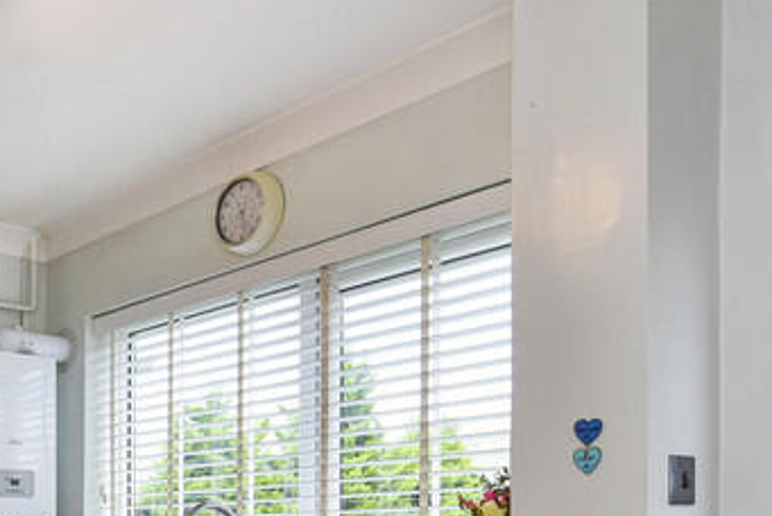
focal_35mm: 42
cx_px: -50
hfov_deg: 39.2
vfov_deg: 28.4
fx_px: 901
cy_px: 594
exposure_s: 1/30
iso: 400
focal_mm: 14
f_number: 9
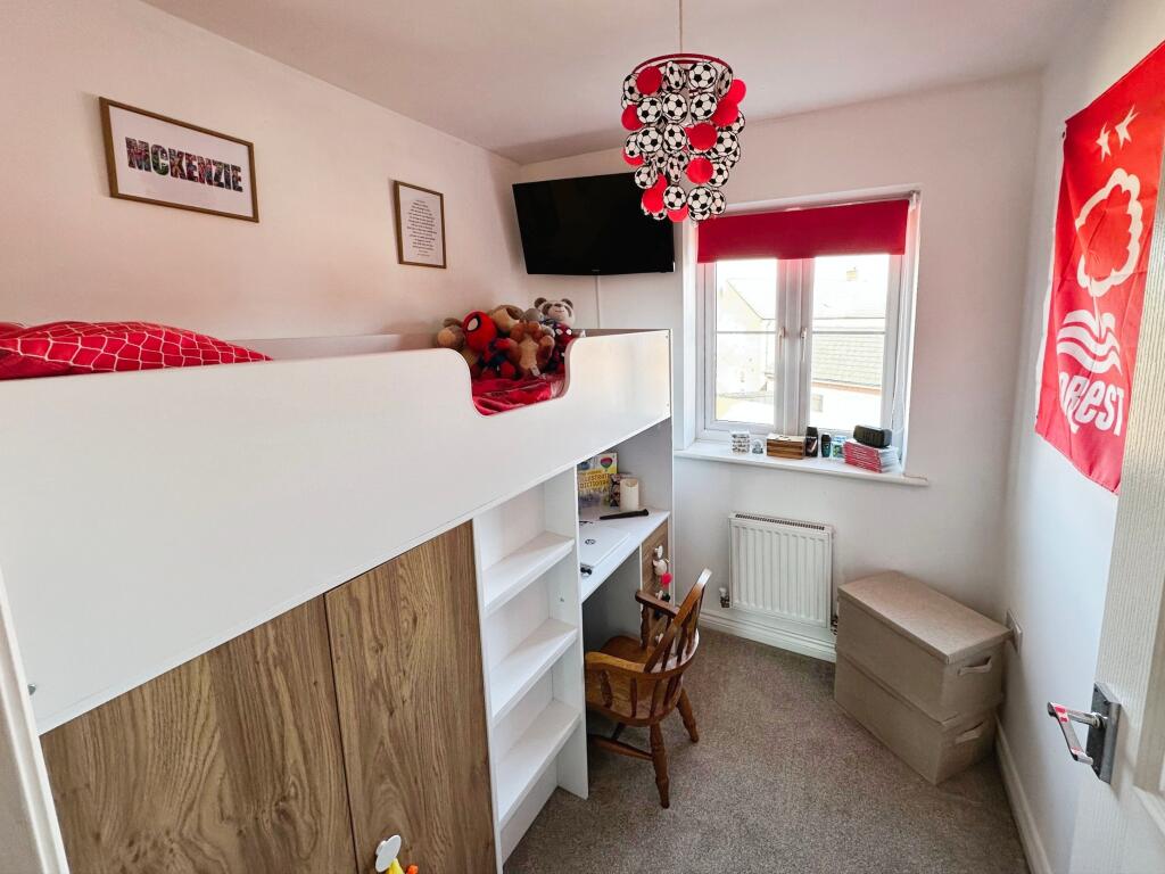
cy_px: 437
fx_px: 471
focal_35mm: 14
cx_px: 582
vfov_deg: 85.7
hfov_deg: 102.1
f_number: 2.2
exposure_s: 1/99
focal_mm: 2.22
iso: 80
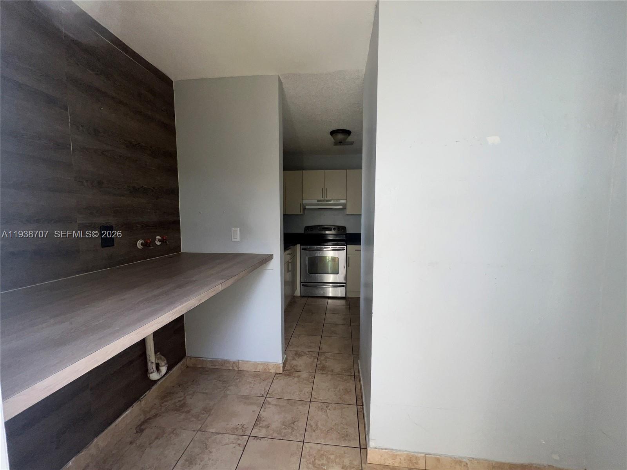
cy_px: 235
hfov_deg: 106.2
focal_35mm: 13
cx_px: 314
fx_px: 235
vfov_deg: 89.9
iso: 25
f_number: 1.8
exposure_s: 1/144
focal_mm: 1.57
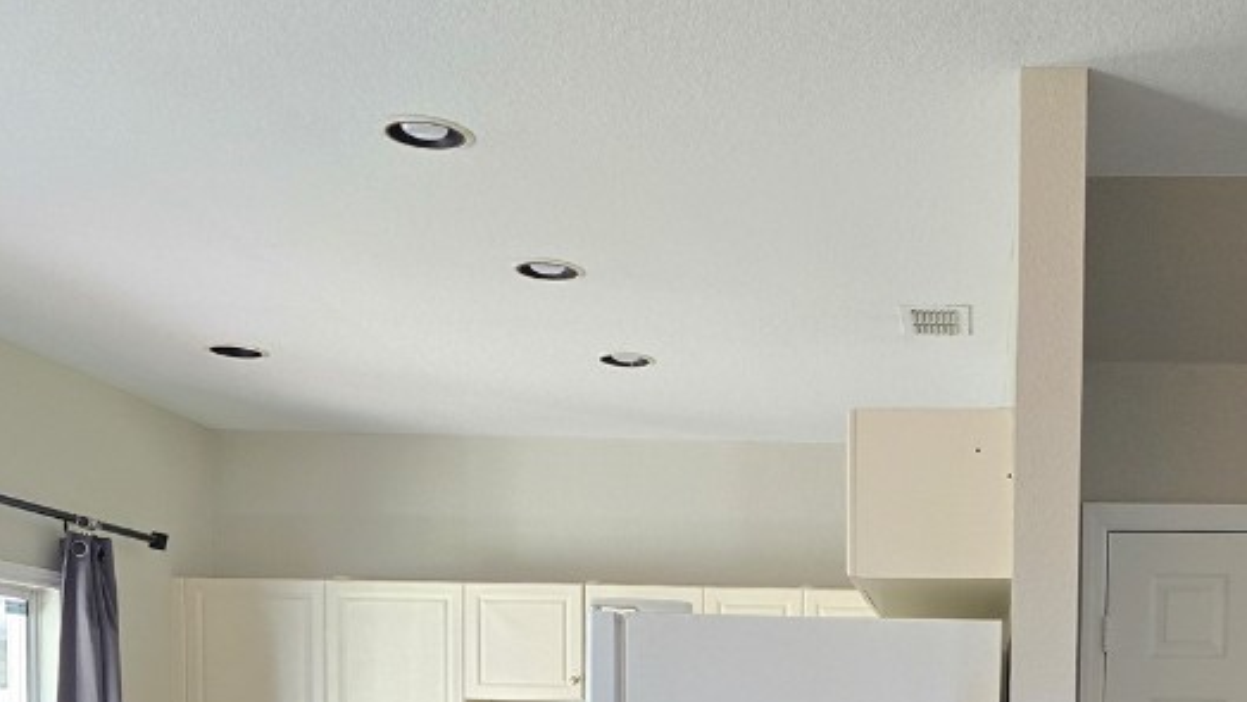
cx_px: 950
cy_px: 814
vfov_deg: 22.7
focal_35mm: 49
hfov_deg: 40.8
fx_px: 1621
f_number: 1.7
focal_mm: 6.3
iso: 1000
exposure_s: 1/120
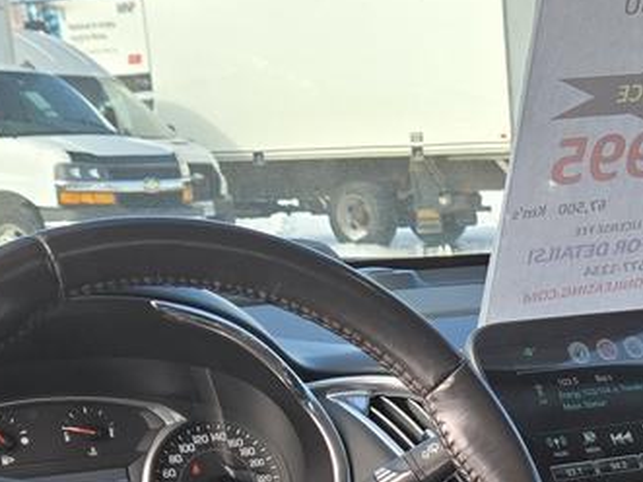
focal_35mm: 89
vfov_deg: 15.4
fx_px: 1653
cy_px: 702
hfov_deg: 21.0
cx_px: 688
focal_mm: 5.4
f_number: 1.8
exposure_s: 1/609
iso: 25
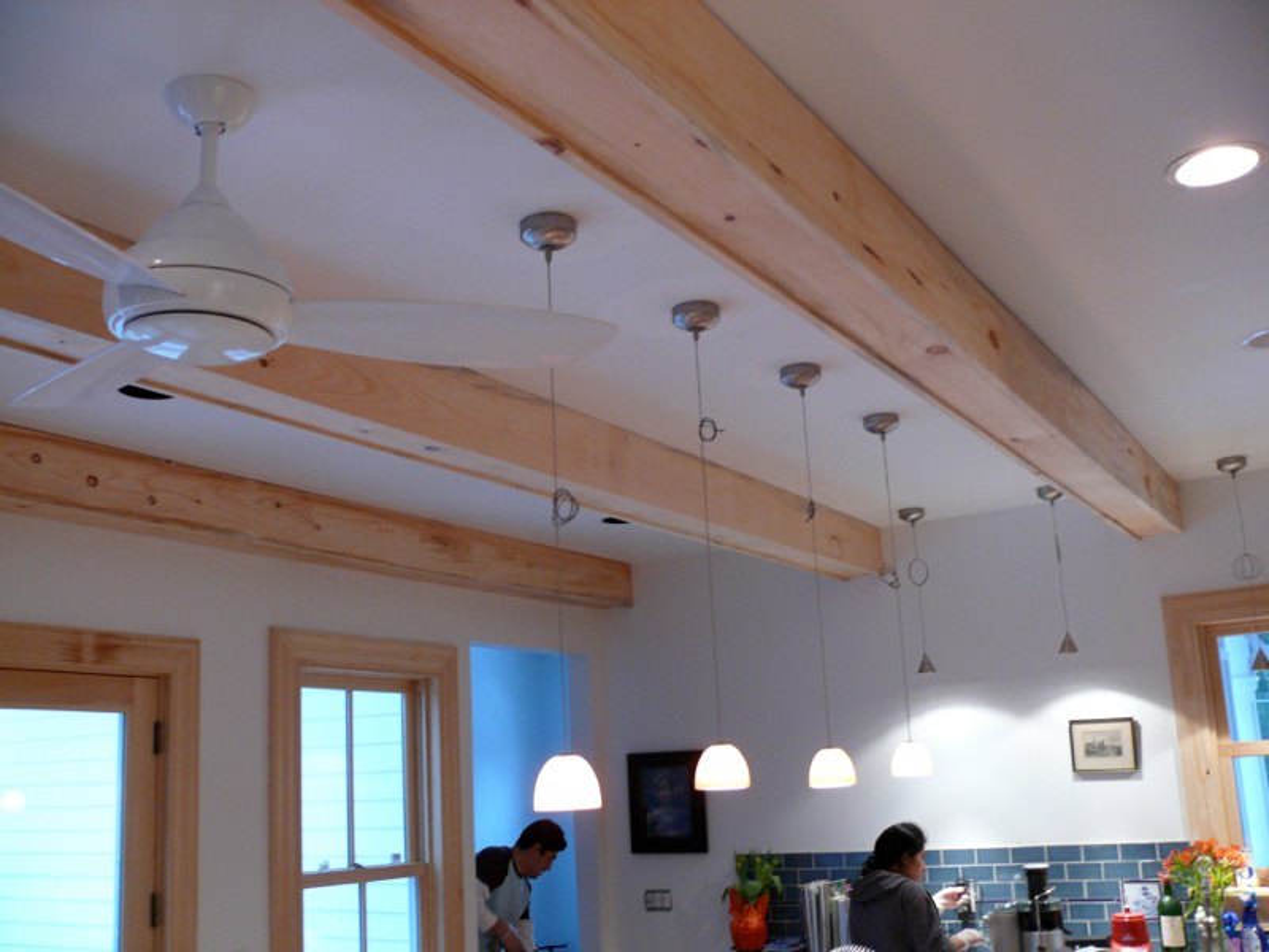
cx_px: 634
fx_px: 1283
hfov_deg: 52.6
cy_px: 476
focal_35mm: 35
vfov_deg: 40.7
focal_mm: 7.4
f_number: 2.8
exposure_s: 1/13
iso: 200
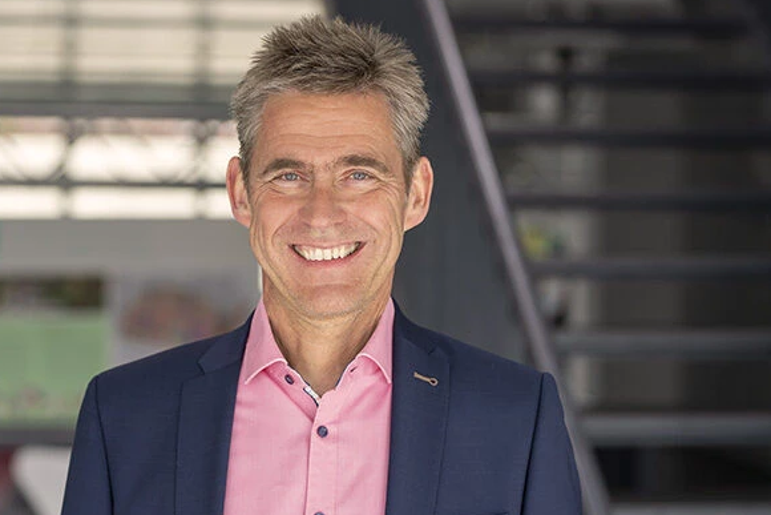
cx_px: 359
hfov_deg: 21.5
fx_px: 2035
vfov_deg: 14.4
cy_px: 267
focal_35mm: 95
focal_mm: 85
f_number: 2.8
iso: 200
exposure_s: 1/250
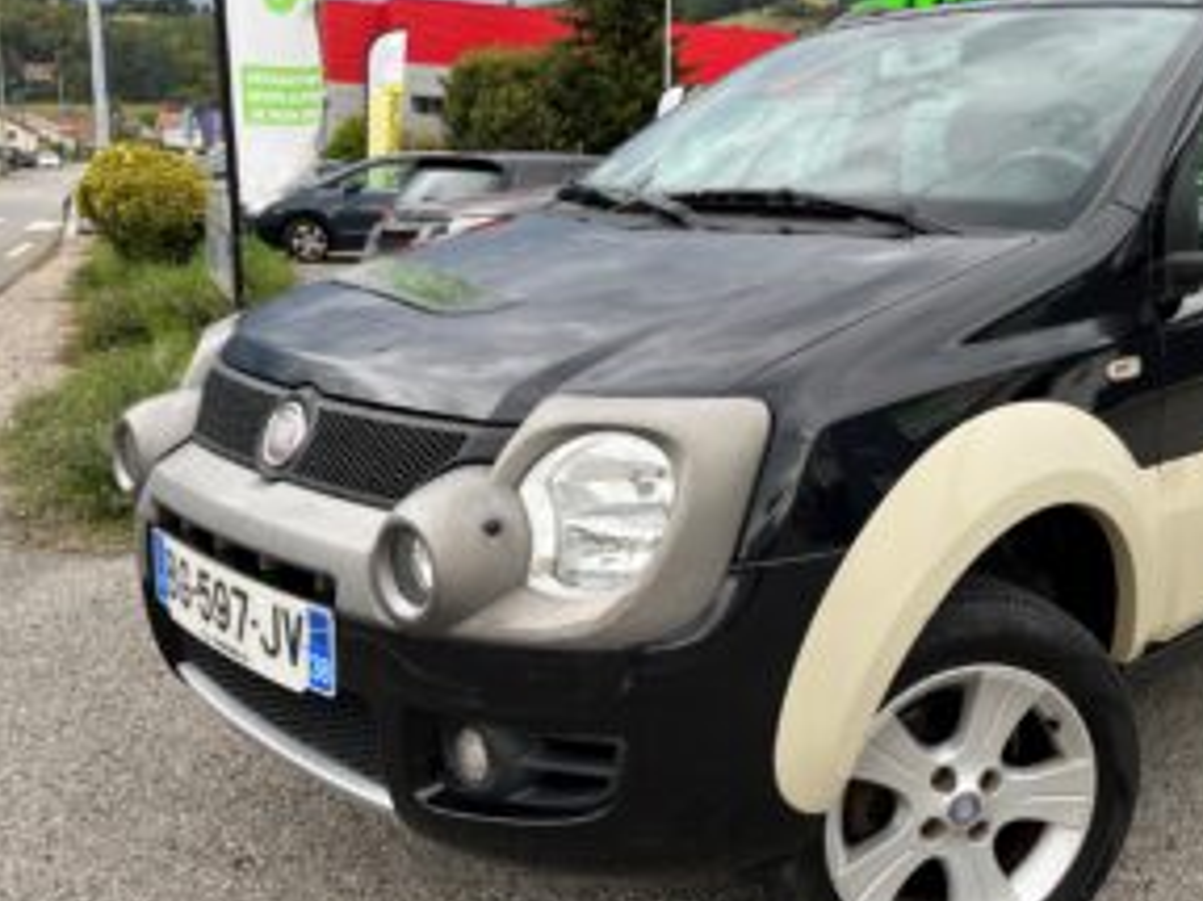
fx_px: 1181
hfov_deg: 53.2
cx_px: 778
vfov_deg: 41.8
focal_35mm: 34
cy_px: 471
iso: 50
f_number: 1.6
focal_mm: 5.1
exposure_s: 1/475
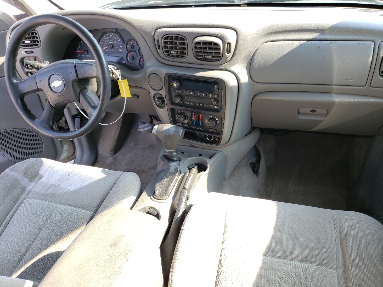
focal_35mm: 26
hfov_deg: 67.3
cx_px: 192
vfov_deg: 53.1
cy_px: 144
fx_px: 288
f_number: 1.5
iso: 50
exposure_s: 1/208
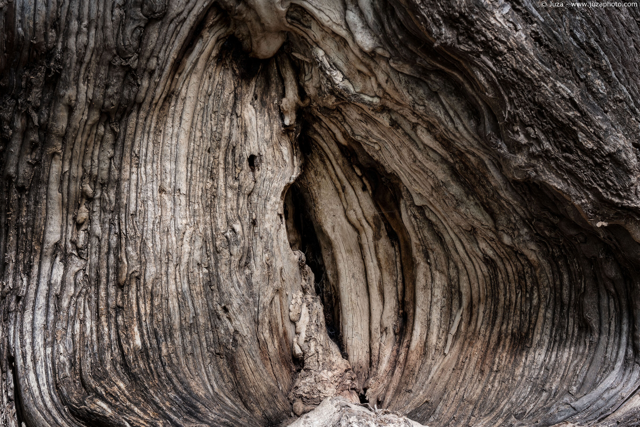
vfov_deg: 16.3
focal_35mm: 84
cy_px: 214
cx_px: 320
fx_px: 1493
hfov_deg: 24.2
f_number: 8
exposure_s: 1/50
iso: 400
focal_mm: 56
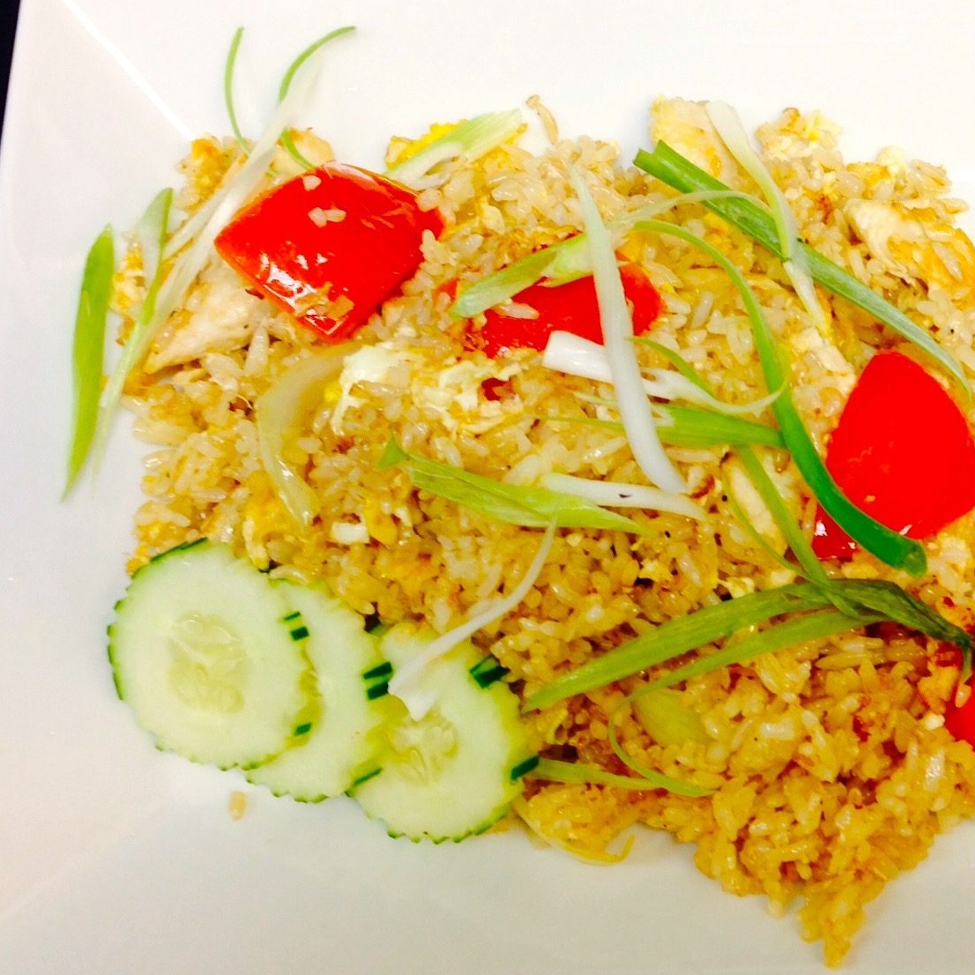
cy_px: 454
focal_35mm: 54
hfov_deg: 30.7
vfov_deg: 31.6
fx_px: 1721
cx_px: 805
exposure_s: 1/20
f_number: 2.4
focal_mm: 4.12
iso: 64
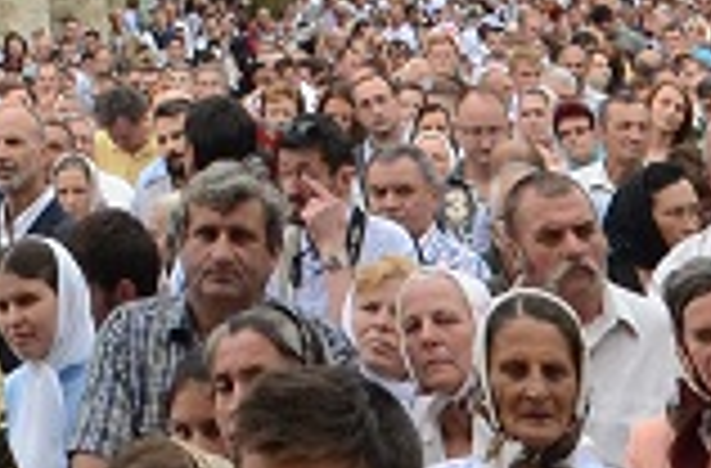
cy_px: -540
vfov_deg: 10.7
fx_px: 2243
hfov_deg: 17.3
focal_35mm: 114
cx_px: -94
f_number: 8
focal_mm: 10
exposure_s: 1/125
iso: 320
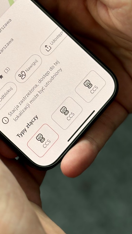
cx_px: -17
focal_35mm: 100
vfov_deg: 21.2
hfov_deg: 11.9
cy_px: 54
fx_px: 622
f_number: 1.6
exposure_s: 1/96
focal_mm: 5.96
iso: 50
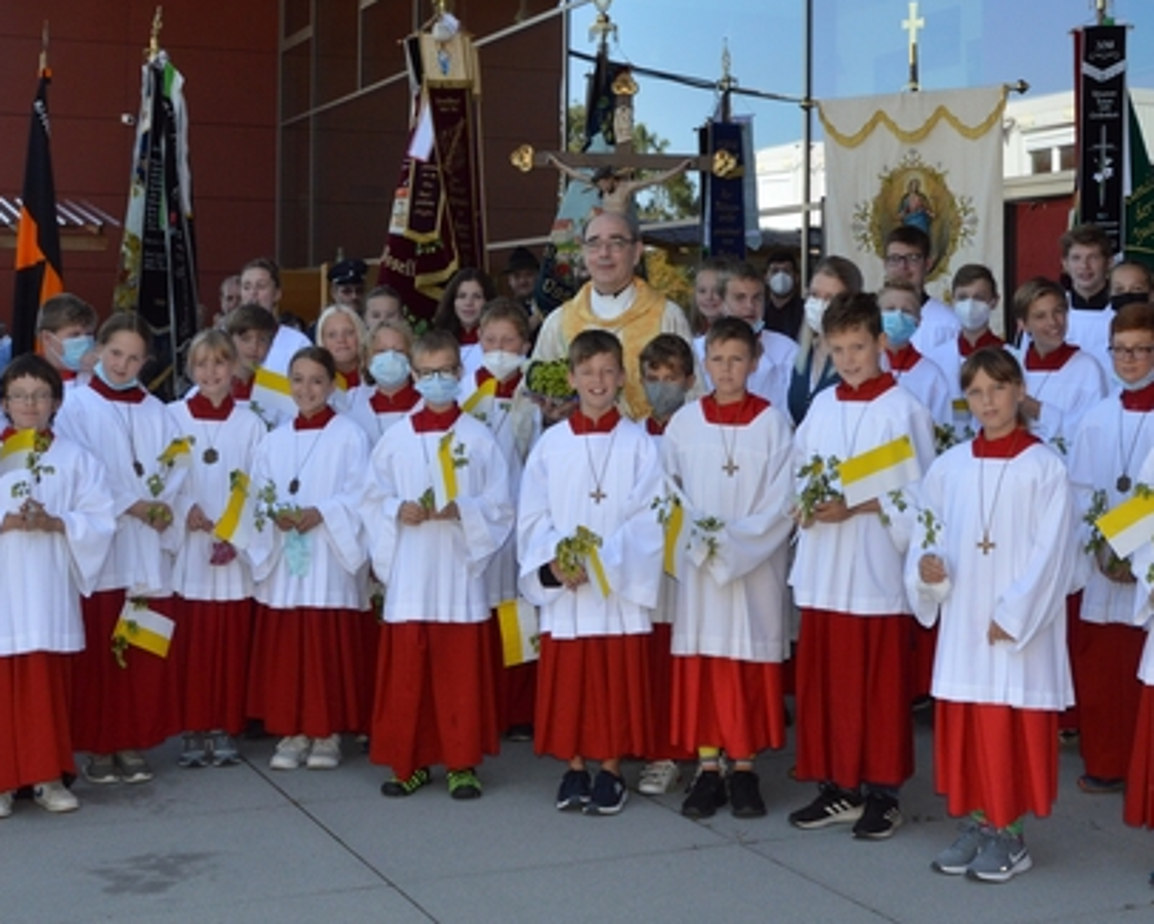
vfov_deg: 24.9
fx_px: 2084
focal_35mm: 61
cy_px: 333
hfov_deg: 30.9
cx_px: 654
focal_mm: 22
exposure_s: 1/200
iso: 400
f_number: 11
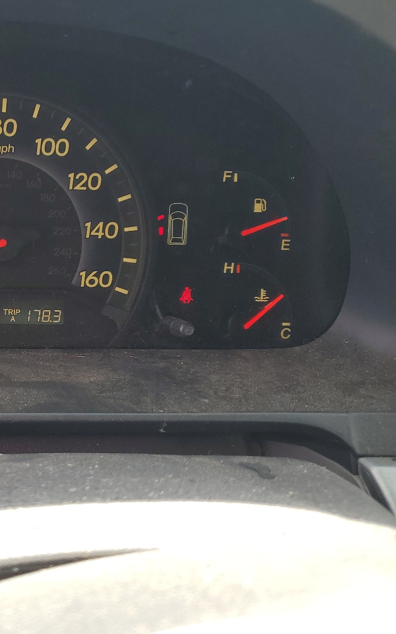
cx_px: -3
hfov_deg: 31.7
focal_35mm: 37
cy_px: 318
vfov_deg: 52.7
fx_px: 639
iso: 50
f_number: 1.5
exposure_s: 1/263
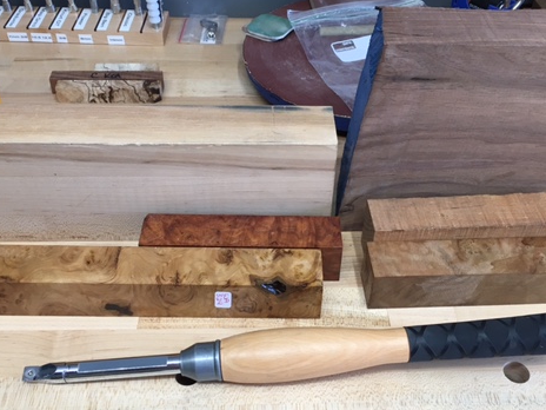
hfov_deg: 46.8
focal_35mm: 40
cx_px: 287
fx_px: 631
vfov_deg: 35.9
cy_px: 231
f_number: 2.2
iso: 32
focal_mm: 4.15
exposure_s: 1/40
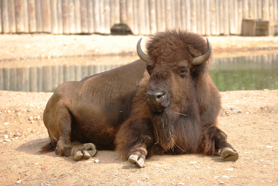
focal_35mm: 180
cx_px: 139
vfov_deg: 7.7
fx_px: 1392
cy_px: 93
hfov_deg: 11.4
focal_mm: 120
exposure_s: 1/200
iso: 100
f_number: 4.2
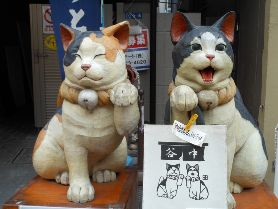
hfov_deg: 42.1
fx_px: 361
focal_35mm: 45
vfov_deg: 32.2
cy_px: 104
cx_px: 139
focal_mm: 8.1
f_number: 4.6
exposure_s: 1/60
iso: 80
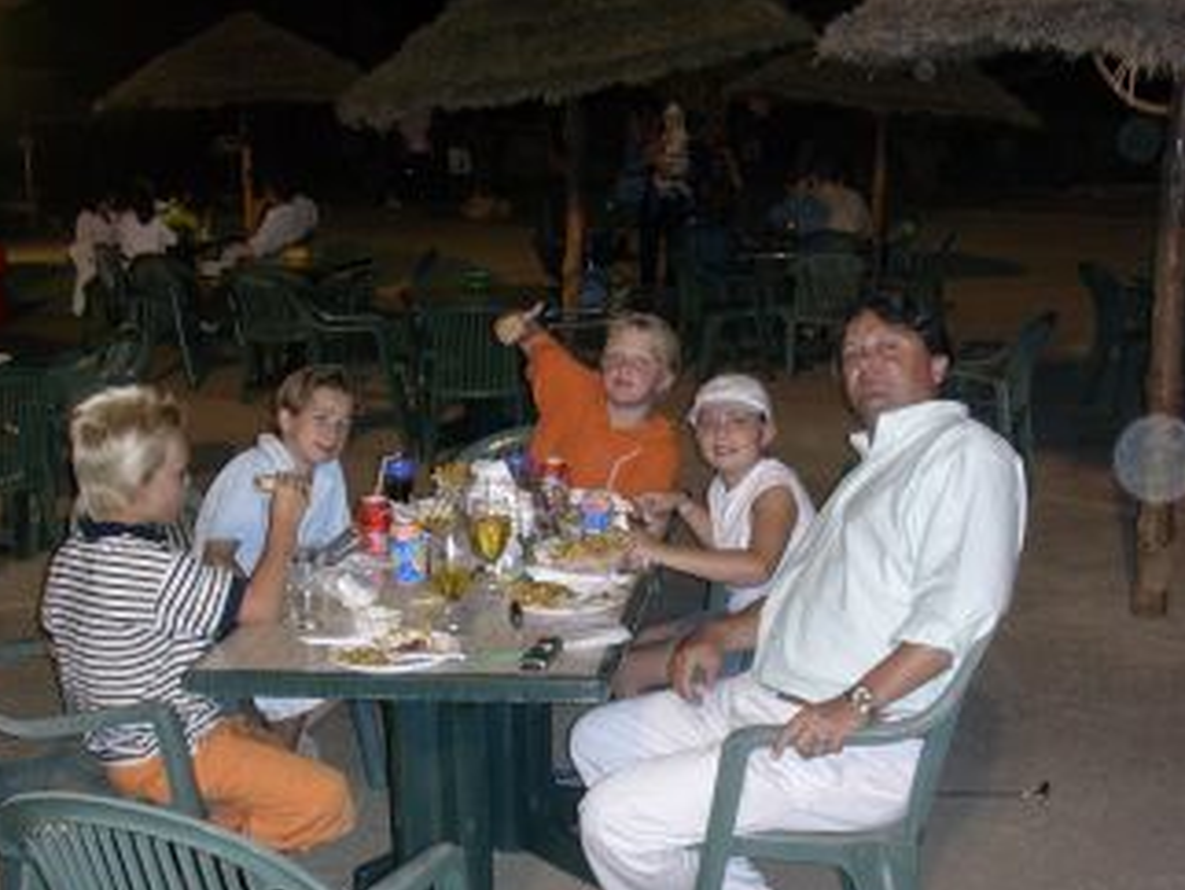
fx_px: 1884
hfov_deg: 34.9
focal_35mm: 55
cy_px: 537
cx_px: 567
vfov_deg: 26.5
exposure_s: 1/64
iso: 89
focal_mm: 6.7
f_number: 2.9
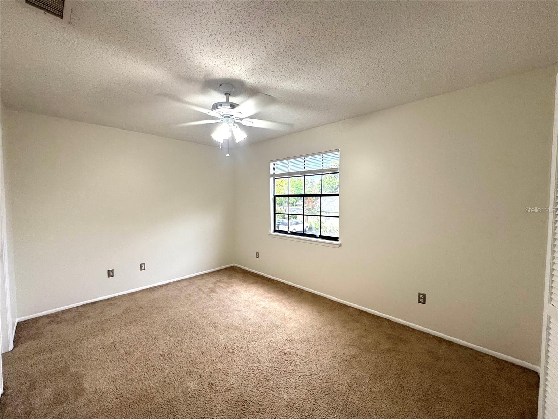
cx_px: 279
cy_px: 210
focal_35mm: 14
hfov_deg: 102.1
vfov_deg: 85.7
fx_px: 226
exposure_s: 1/120
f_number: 2.2
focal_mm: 2.22
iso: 125
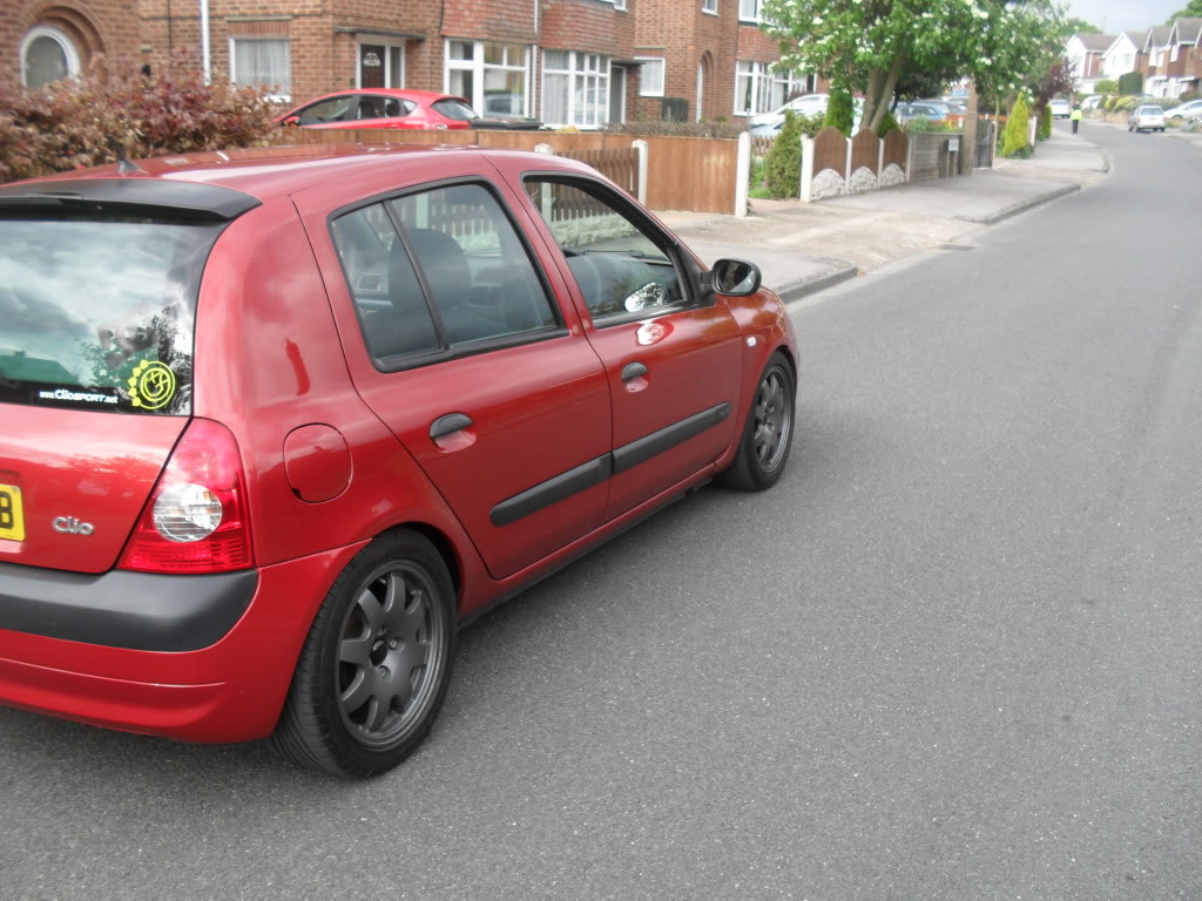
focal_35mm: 35
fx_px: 1215
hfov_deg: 52.6
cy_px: 450
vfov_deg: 40.7
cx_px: 601
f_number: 3.2
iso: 100
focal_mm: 6.3
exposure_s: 1/250
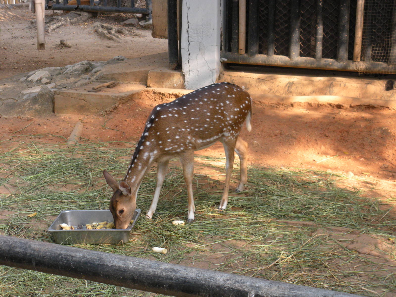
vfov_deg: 18.2
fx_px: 927
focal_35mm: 81
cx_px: 198
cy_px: 148
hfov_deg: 24.1
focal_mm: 14.2
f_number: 4.8
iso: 165
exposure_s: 1/125
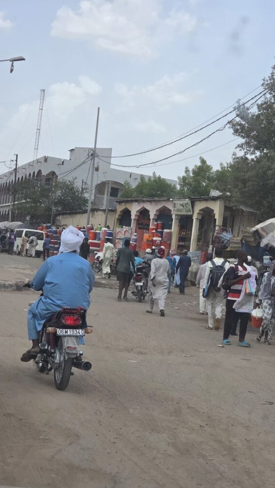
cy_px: 245
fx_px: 985
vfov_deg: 27.9
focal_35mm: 76
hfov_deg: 15.9
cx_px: 179
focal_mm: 7.9
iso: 50
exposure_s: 1/1422
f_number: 2.4
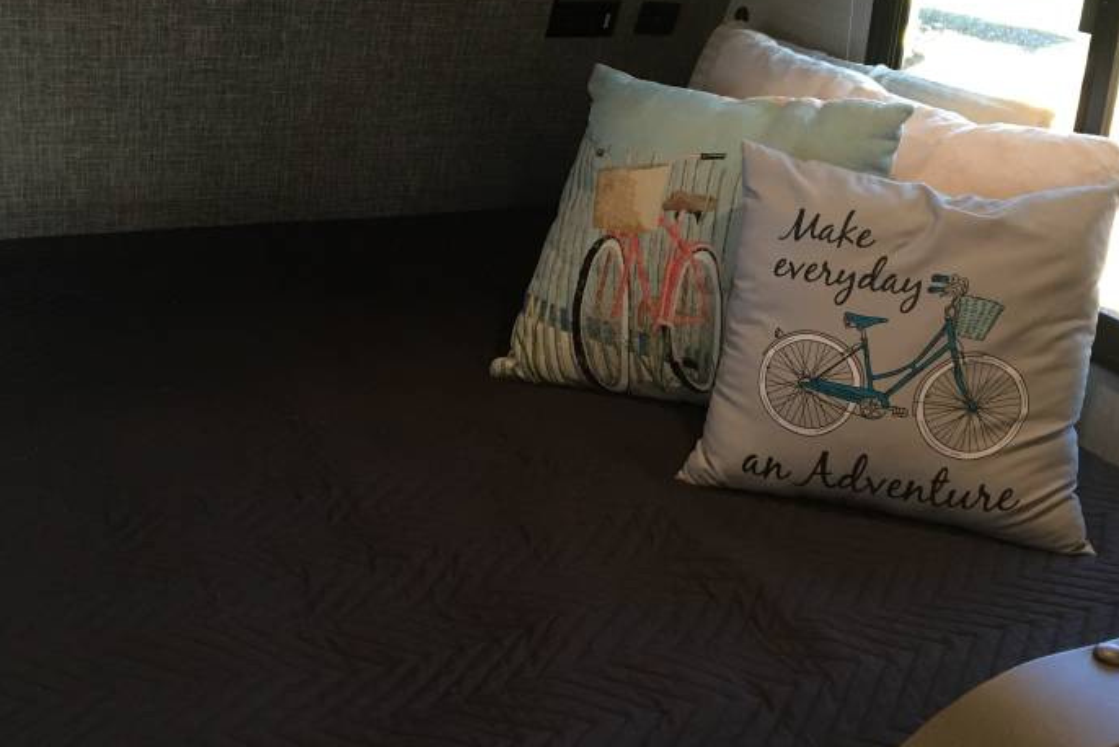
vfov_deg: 29.8
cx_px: 612
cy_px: 290
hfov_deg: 43.5
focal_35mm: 45
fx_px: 1399
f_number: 2.2
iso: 100
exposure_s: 1/30
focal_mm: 4.15
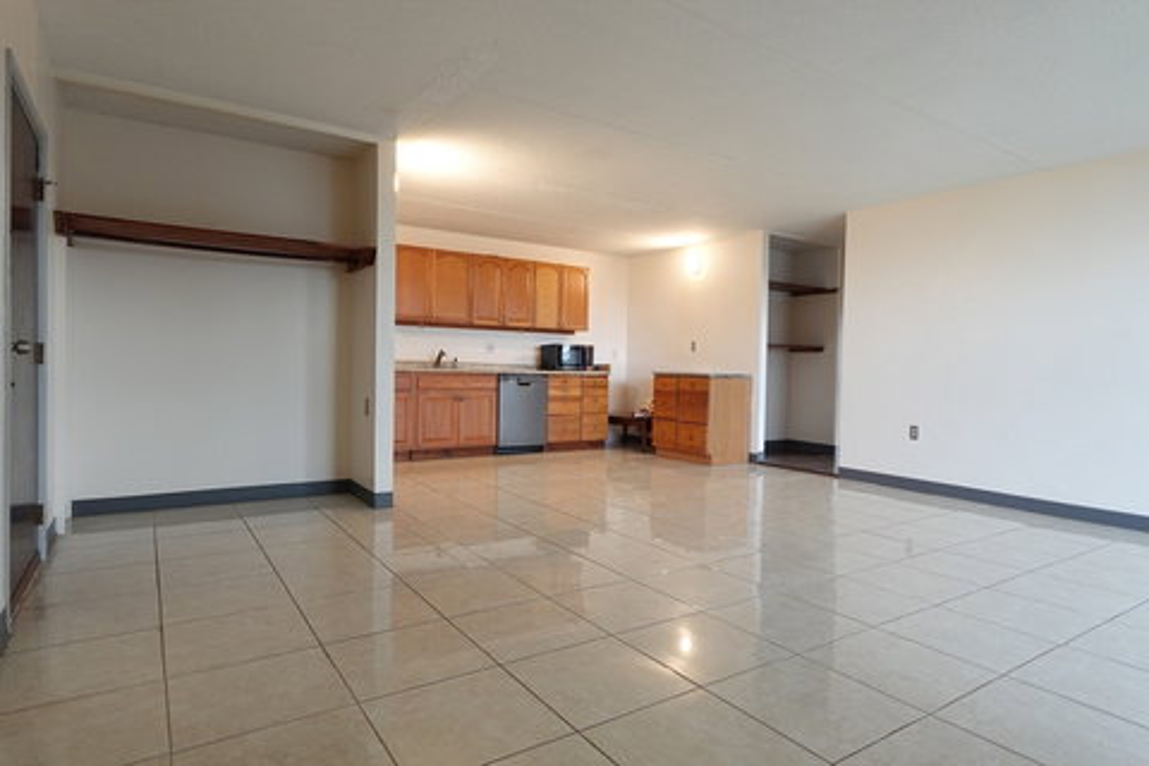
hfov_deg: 84.0
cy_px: 383
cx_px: 574
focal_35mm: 20
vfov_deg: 61.9
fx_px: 638
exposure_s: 1/80
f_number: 2
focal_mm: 7.6
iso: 400
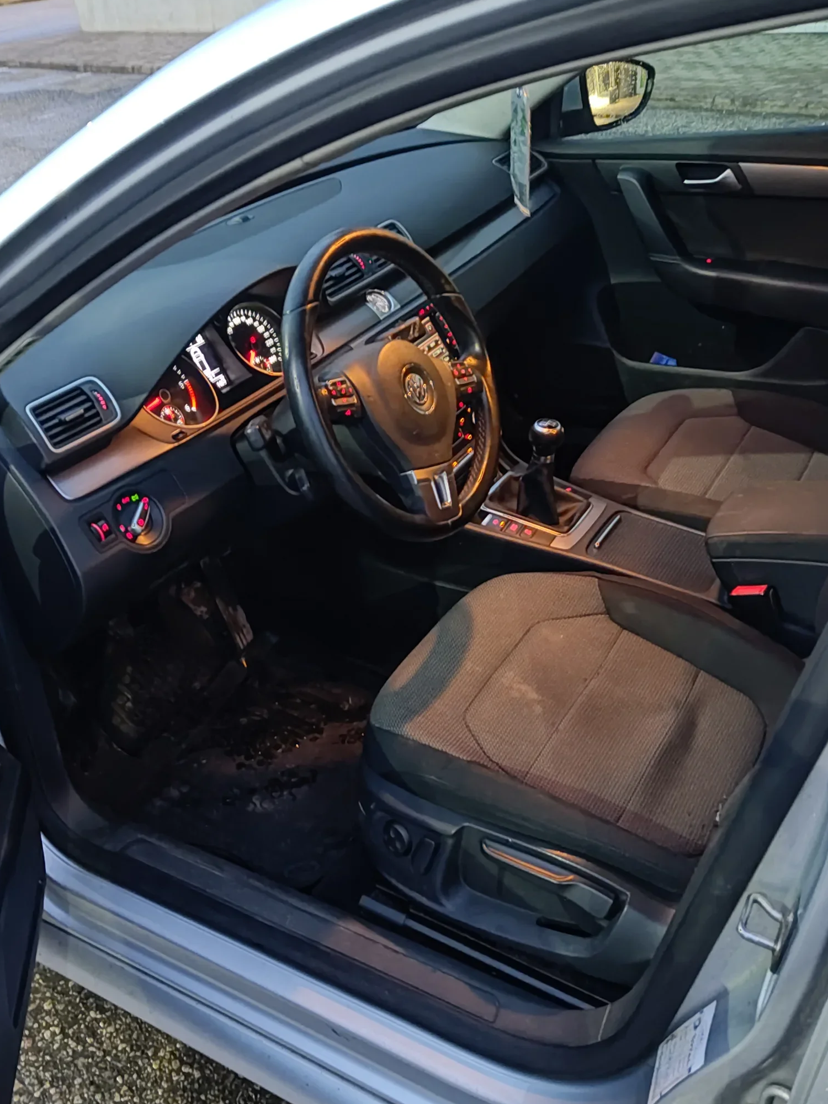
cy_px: 610
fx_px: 1021
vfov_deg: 56.7
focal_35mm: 32
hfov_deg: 43.9
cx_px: 333
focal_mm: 4.71
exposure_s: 1/7
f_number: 1.79
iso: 1884
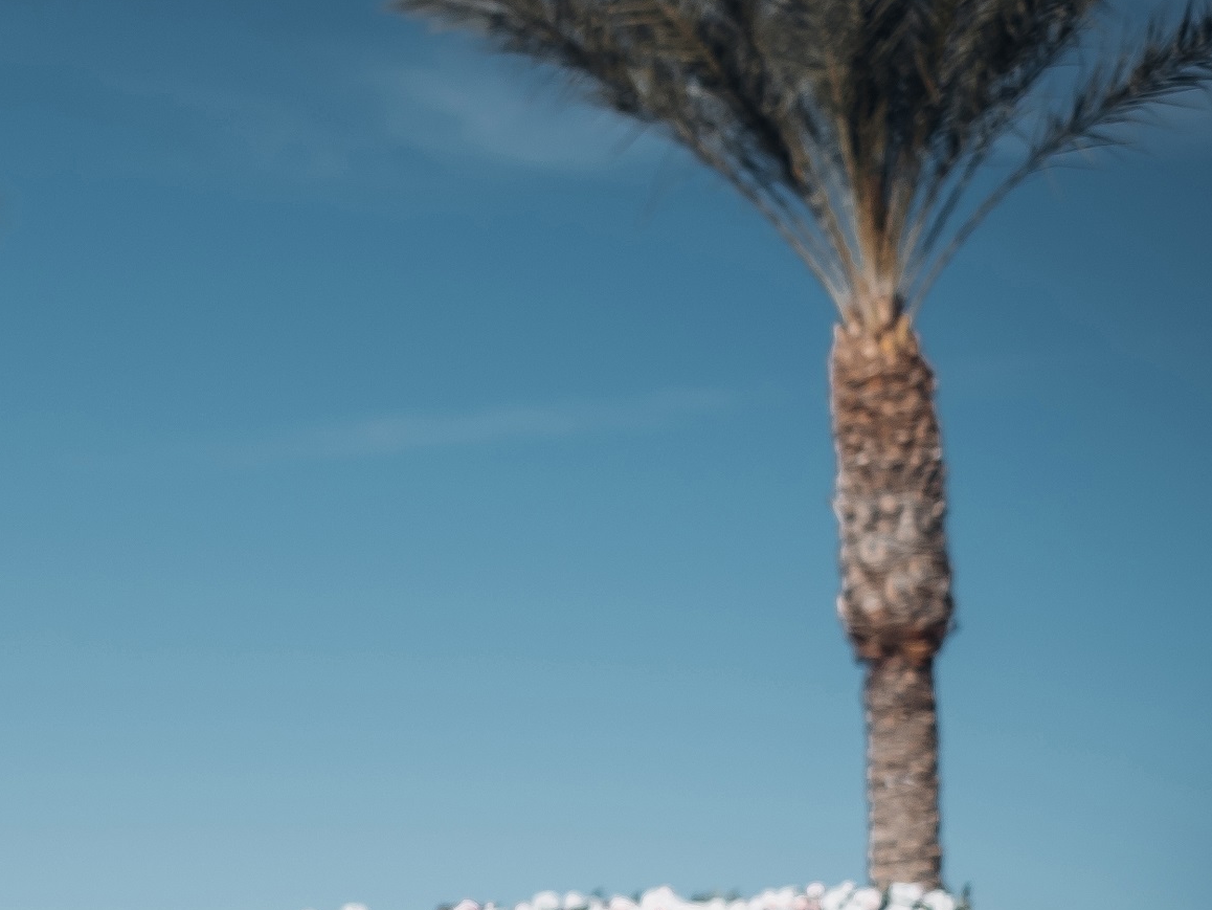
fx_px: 4623
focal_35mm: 132
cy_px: 697
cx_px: -217
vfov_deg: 11.2
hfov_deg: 14.5
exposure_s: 1/8000
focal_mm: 35
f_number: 2
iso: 160
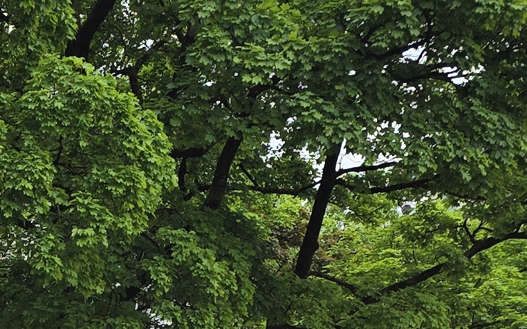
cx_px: -60
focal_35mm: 119
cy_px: 730
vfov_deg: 9.9
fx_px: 1709
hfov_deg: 16.9
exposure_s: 1/180
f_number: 1.7
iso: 25
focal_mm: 6.3
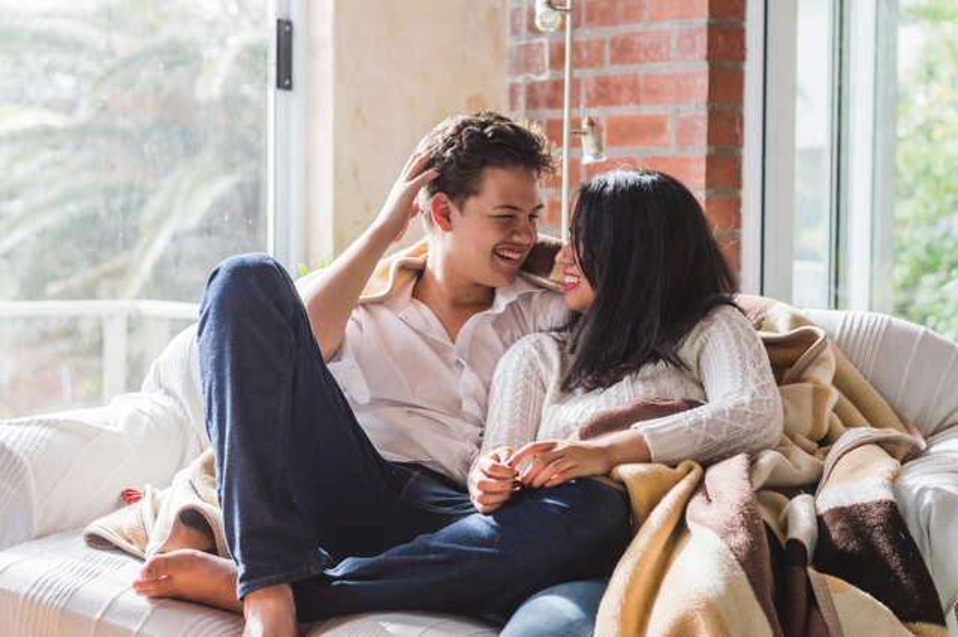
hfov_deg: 27.0
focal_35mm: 75
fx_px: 1995
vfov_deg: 18.2
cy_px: 318
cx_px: 479
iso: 100
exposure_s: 1/500
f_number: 2.8
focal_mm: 50
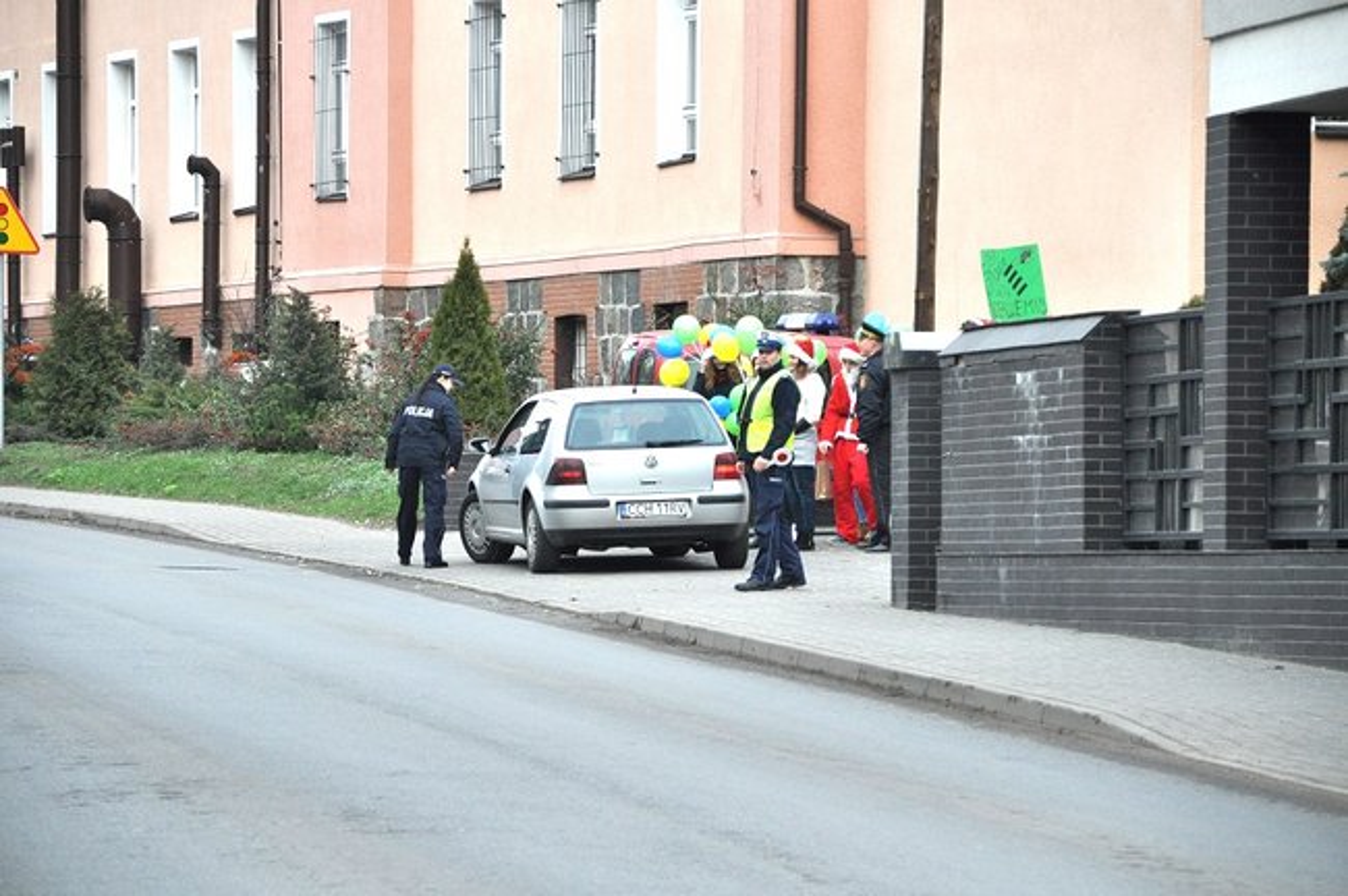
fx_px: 7575
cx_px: 674
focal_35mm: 202
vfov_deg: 6.8
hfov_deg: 10.2
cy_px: 448
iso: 800
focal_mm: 135
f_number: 6
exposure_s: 1/500
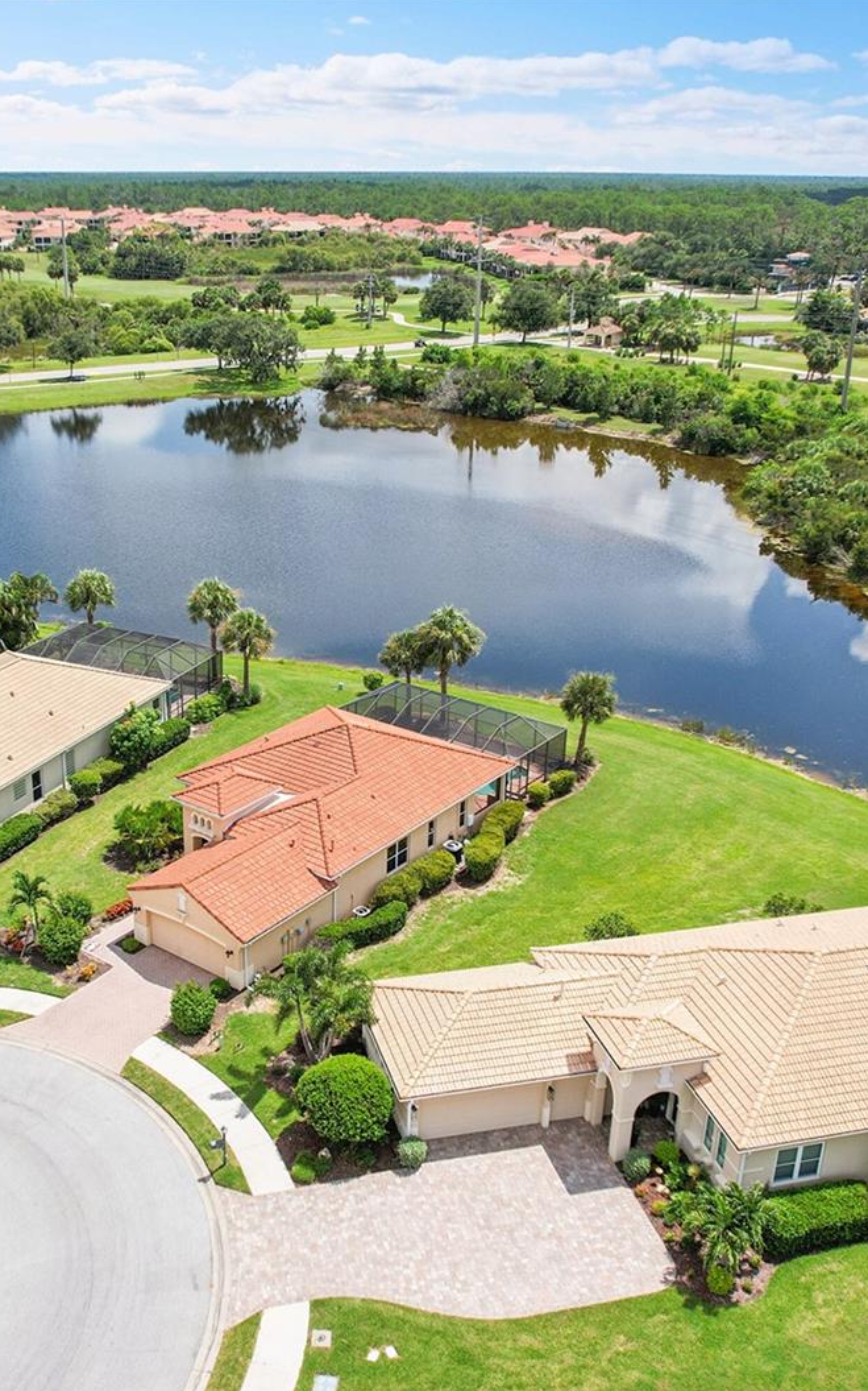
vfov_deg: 56.7
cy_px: 697
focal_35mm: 34
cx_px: 304
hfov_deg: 36.9
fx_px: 1287
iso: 120
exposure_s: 1/2000
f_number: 2.8
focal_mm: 8.38
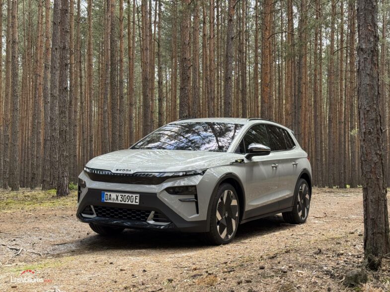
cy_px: 146
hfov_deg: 39.7
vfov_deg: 30.3
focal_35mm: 48
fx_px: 541
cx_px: 195
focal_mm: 6.76
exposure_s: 1/854
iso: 64
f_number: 1.78
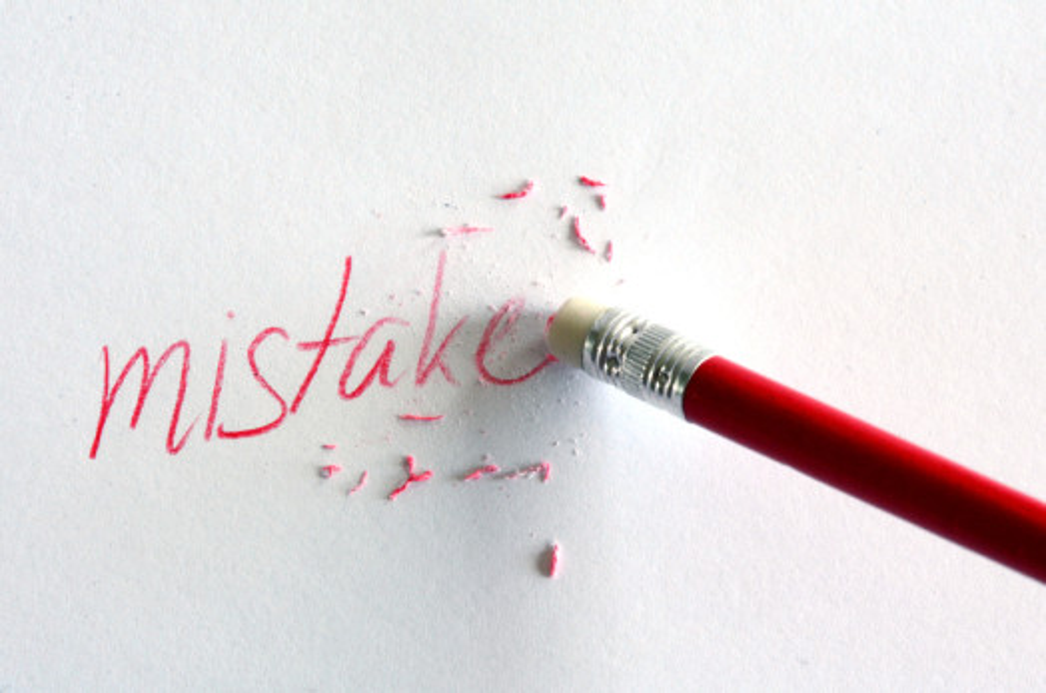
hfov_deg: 15.2
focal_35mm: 135
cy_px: 346
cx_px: 523
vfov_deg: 10.1
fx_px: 3914
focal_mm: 90
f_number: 38
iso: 1000
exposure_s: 1/4
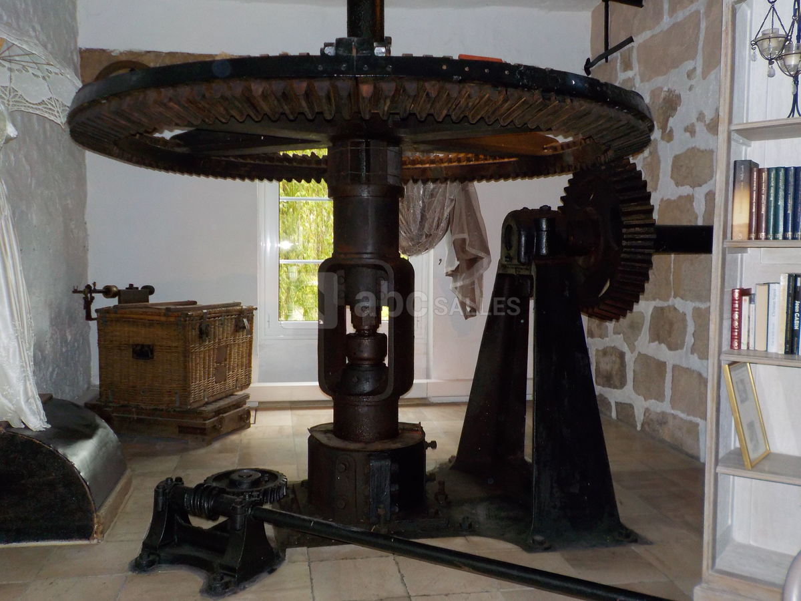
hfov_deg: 60.0
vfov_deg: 46.8
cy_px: 300
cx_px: 400
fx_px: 694
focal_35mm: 30
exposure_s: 1/30
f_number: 3.3
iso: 220
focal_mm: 4.1
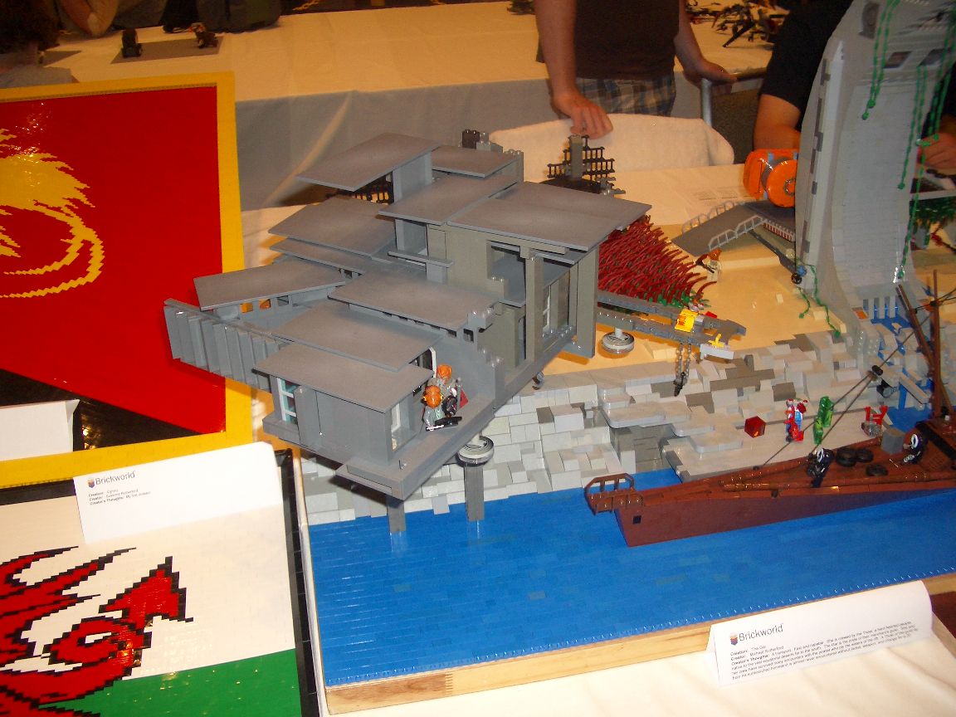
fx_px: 967
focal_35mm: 35
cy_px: 358
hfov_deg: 52.6
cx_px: 478
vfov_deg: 40.7
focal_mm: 5.8
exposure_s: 1/60
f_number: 2.6
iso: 100
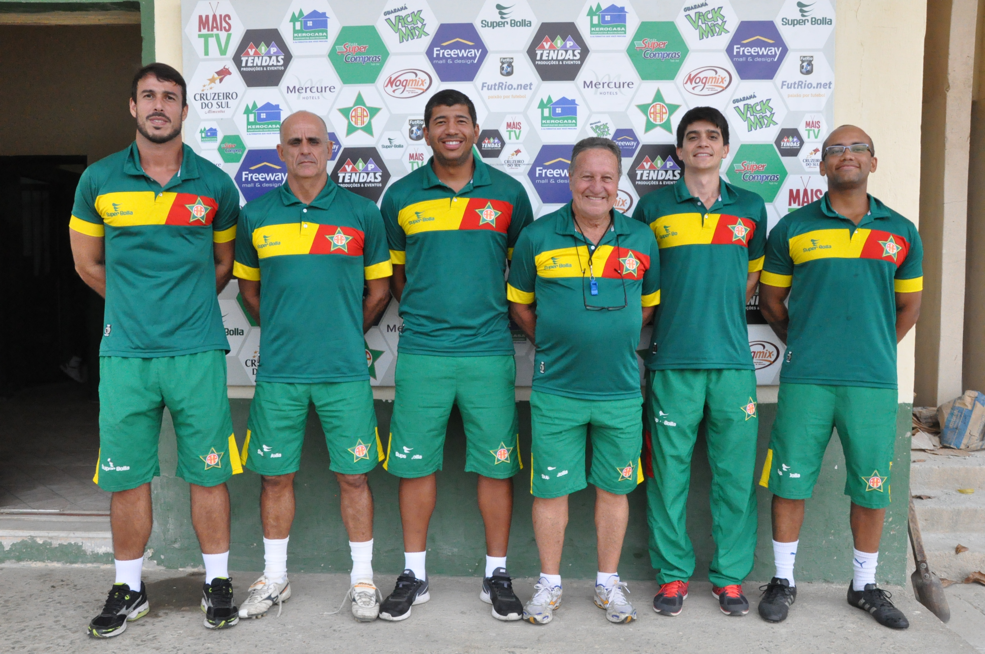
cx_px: 492
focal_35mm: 32
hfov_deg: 59.6
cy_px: 327
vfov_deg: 41.6
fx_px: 861
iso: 3200
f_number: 13
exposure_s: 1/160
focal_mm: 21
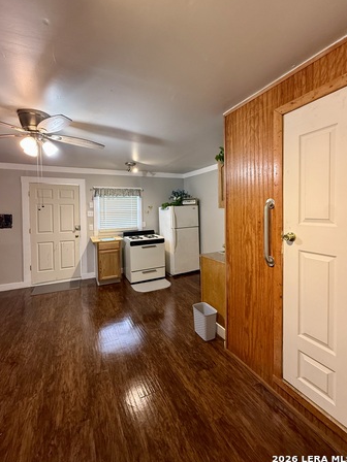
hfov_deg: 81.7
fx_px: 200
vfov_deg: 98.1
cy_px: 218
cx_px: 168
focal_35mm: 15
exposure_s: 1/60
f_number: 2.2
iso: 320
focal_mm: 2.22
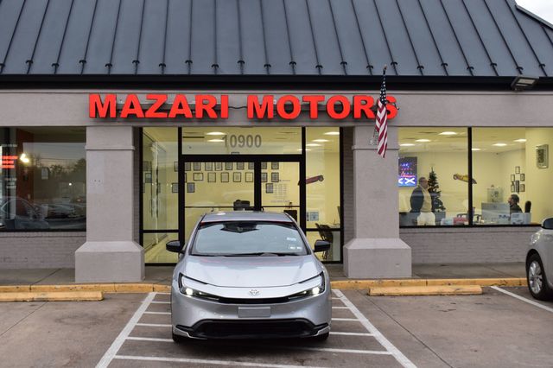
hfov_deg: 41.1
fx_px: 737
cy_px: 184
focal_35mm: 48
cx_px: 276
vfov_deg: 28.0
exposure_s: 1/30
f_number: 7.1
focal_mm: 32
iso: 400
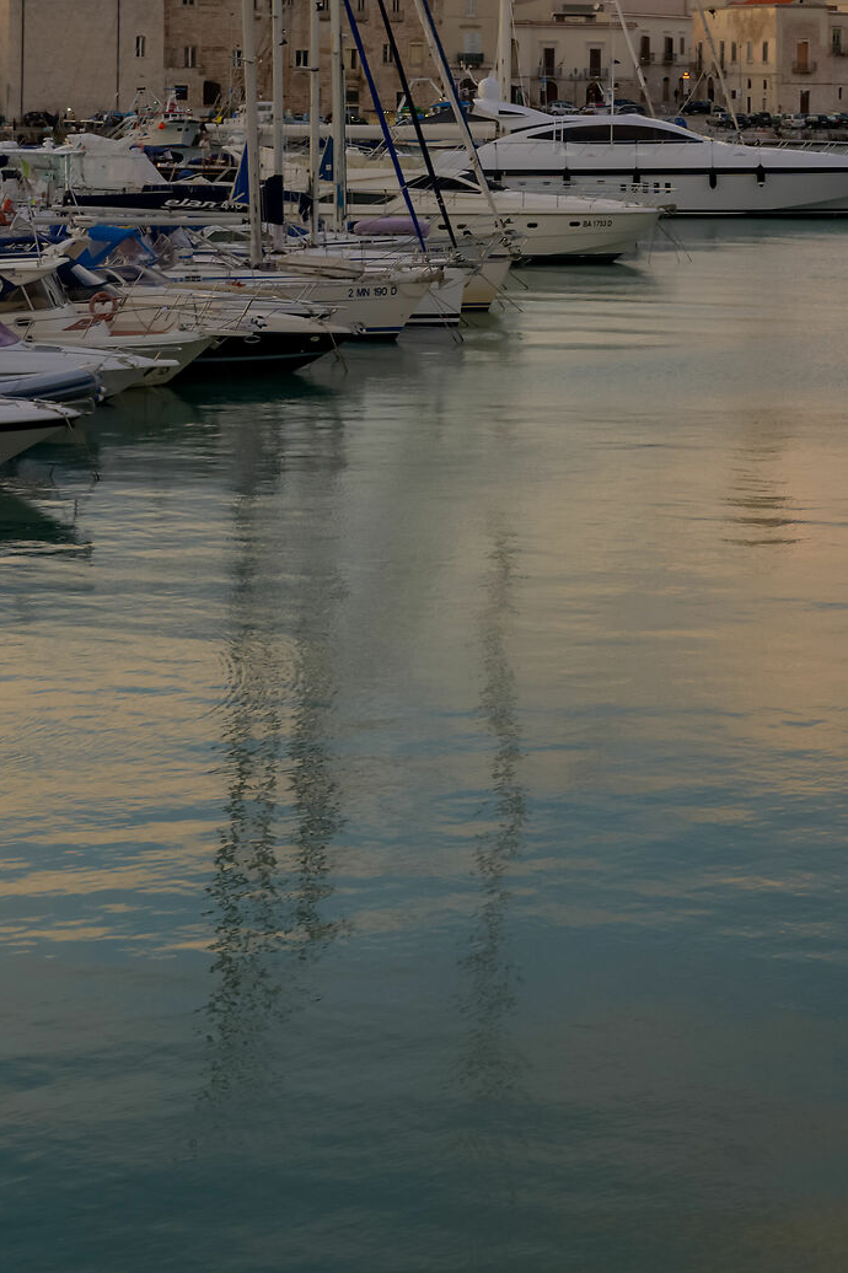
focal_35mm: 88
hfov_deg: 15.4
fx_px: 3111
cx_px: 653
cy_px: 9
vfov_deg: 22.3
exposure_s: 1/30
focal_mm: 38
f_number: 6.3
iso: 100
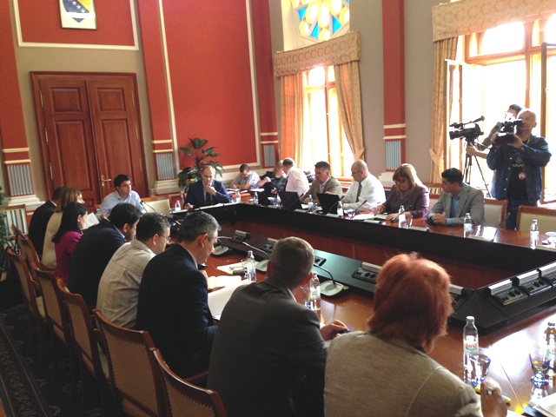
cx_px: 278
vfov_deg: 42.9
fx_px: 530
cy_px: 208
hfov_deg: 55.4
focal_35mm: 33
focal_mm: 4.12
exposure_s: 1/20
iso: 160
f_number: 2.4
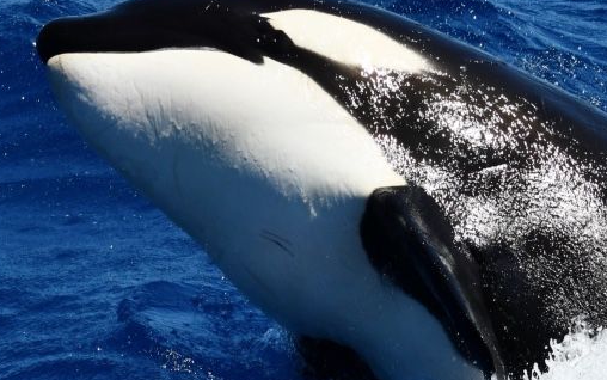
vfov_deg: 4.1
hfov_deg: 6.5
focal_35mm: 324
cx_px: 460
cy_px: 191
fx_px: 5362
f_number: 8
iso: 400
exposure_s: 1/2000
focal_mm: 135
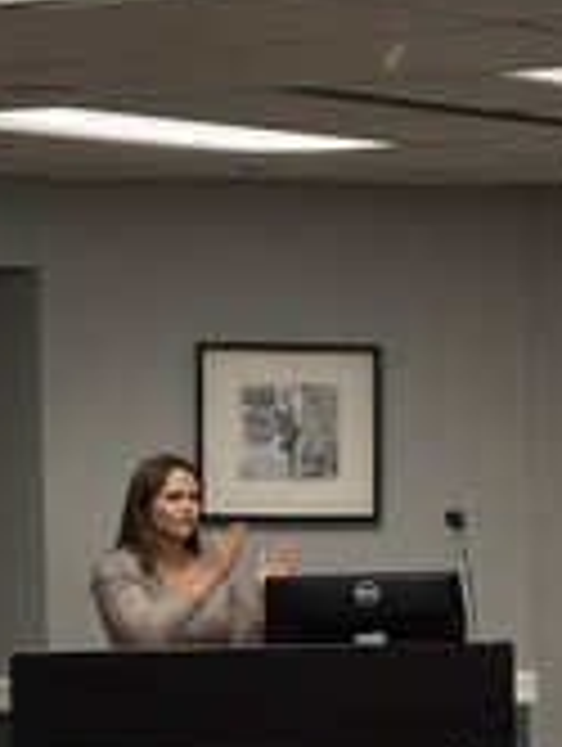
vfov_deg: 13.1
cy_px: 603
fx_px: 3239
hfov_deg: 9.5
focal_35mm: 150
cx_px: 949
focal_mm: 5.96
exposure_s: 1/60
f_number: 1.6
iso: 125
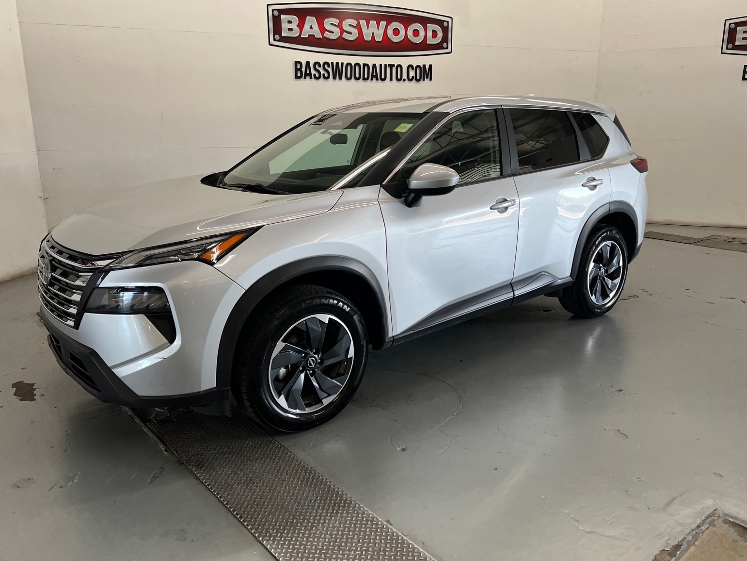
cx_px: 369
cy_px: 271
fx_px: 583
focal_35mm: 27
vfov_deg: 51.4
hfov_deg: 65.3
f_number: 1.5
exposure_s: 1/120
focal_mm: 5.7
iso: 80
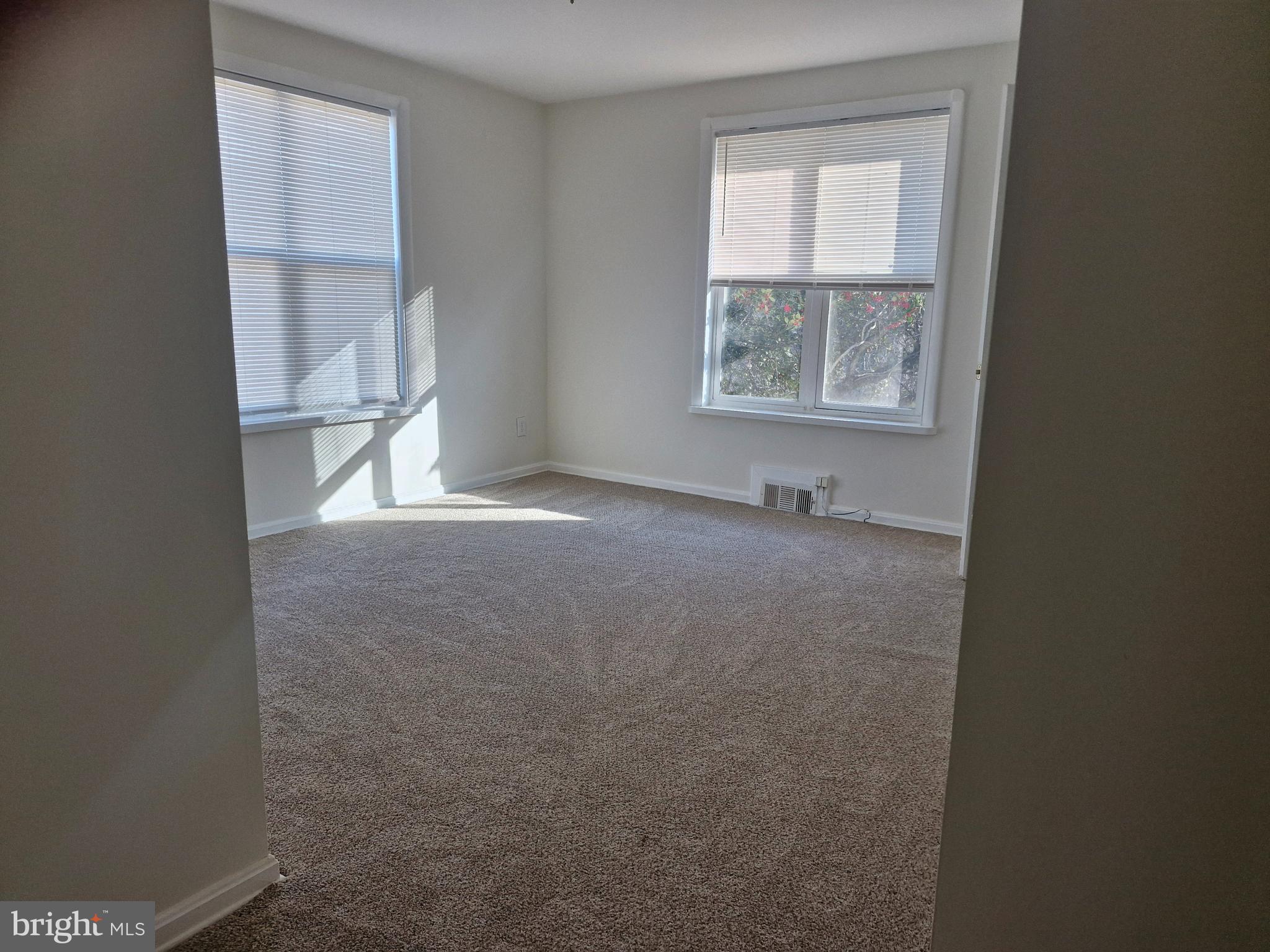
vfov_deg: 58.9
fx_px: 844
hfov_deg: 73.9
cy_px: 476
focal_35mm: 23
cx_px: 635
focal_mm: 5.54
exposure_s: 1/180
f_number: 1.8
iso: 100
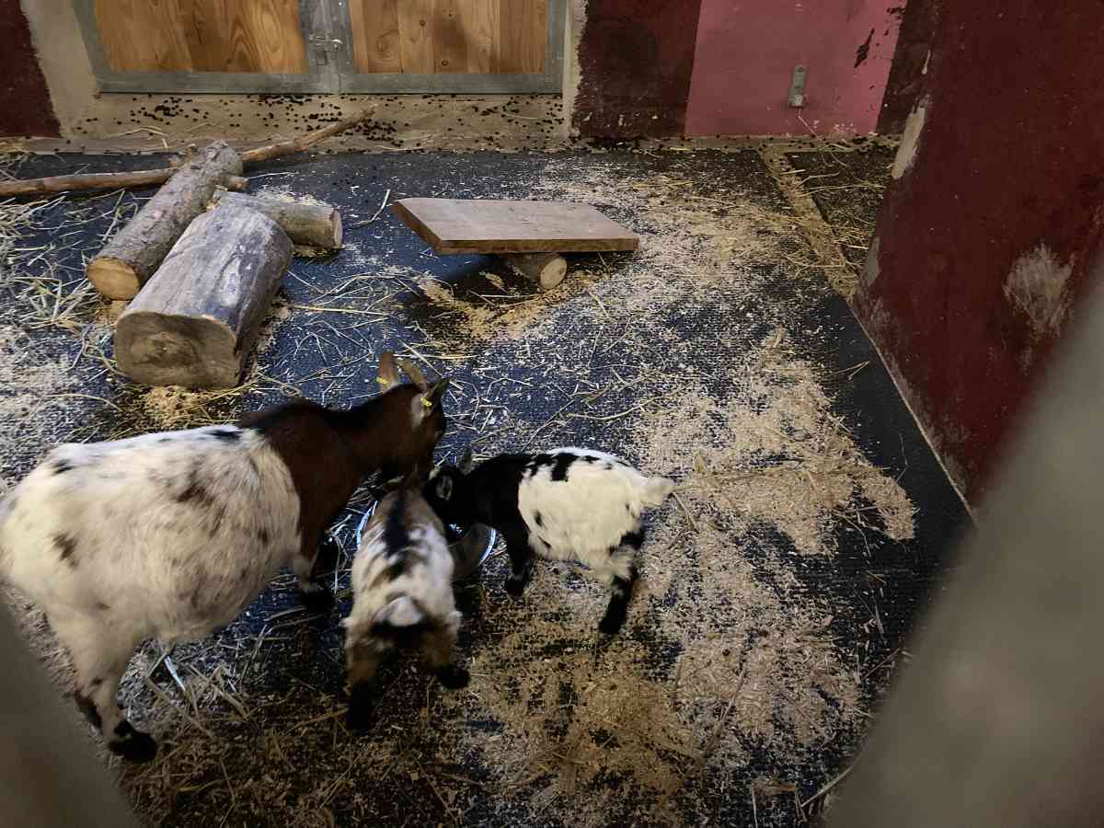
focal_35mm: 28
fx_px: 893
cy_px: 414
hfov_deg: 63.4
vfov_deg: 49.7
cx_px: 552
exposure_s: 1/20
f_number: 1.8
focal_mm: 4
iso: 640
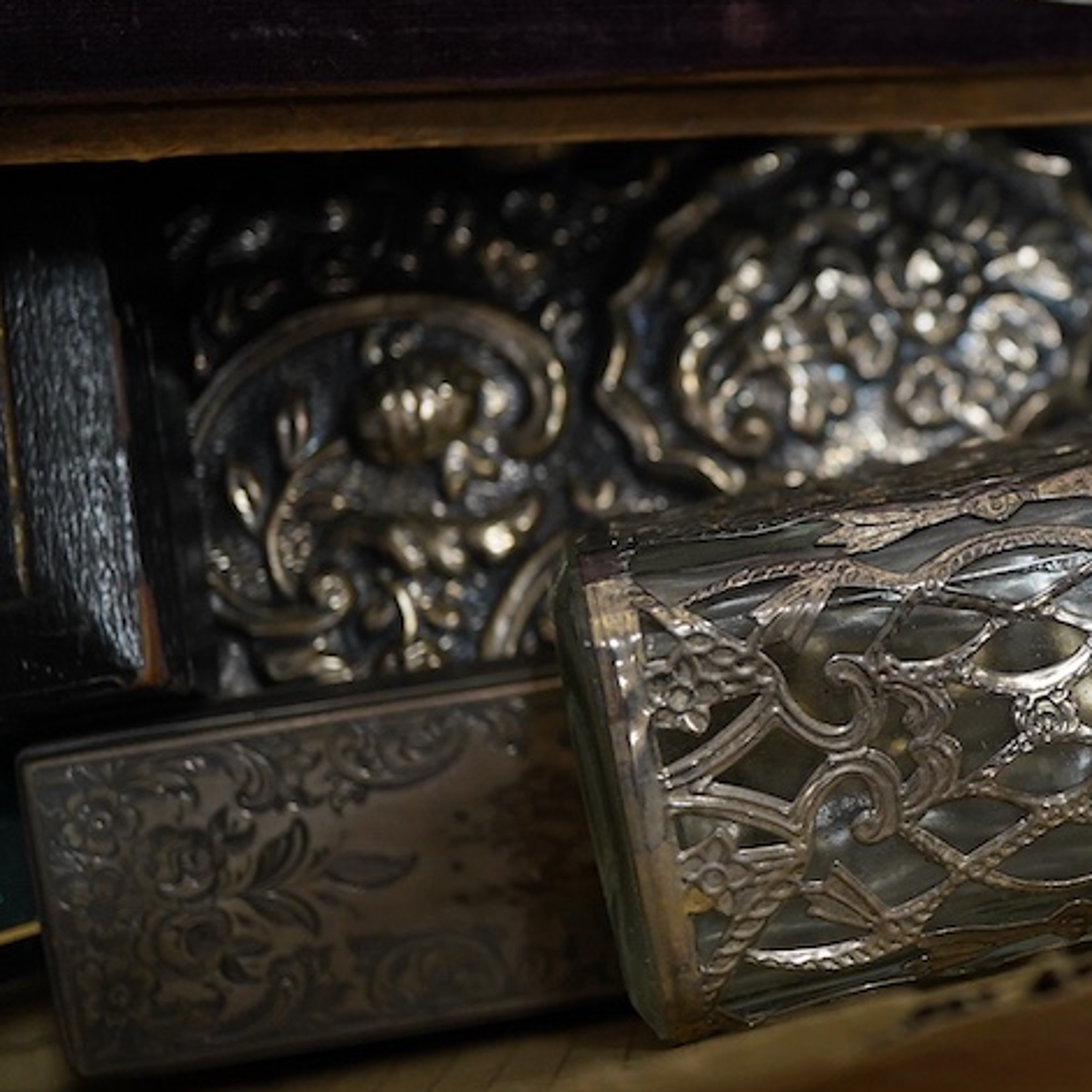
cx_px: 1039
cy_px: 459
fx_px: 2605
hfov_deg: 22.9
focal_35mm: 73
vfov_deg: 23.6
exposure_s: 1/125
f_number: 3.5
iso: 1600
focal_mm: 30
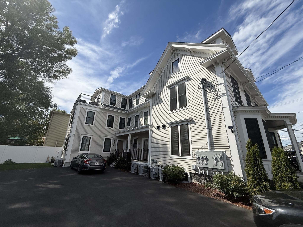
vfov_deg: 85.7
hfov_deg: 102.1
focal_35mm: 14
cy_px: 114
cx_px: 152
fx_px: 123
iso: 50
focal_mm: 2.22
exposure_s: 1/2976
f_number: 2.2
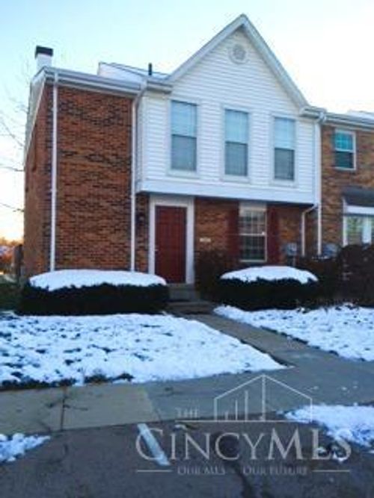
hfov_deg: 48.2
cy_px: 249
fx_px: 418
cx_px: 187
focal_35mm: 29
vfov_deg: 61.7
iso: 32
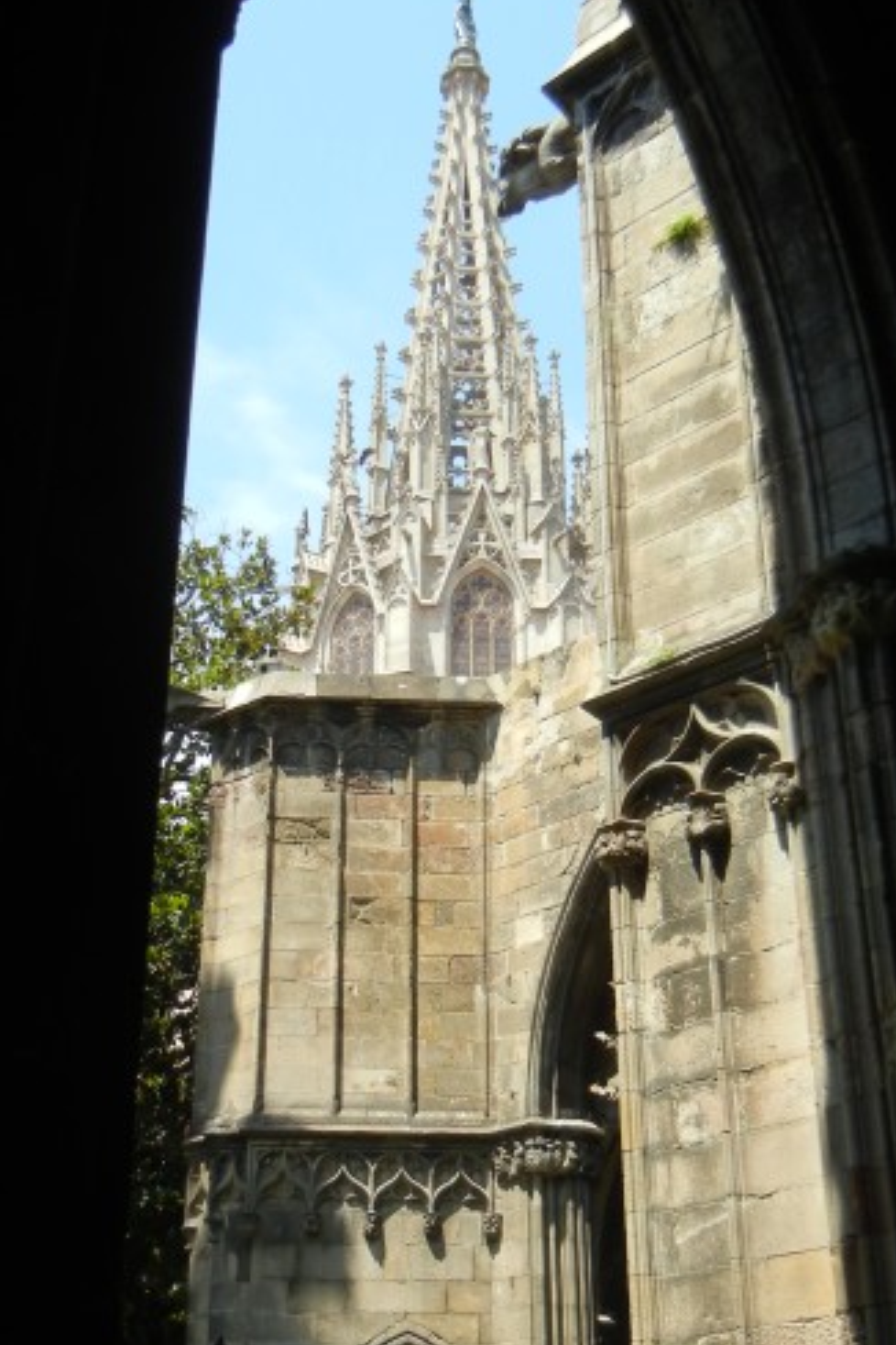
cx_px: 410
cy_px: 842
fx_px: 1829
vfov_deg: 40.1
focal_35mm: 49
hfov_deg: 27.5
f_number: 3.5
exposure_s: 1/654
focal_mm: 5.4
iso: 160
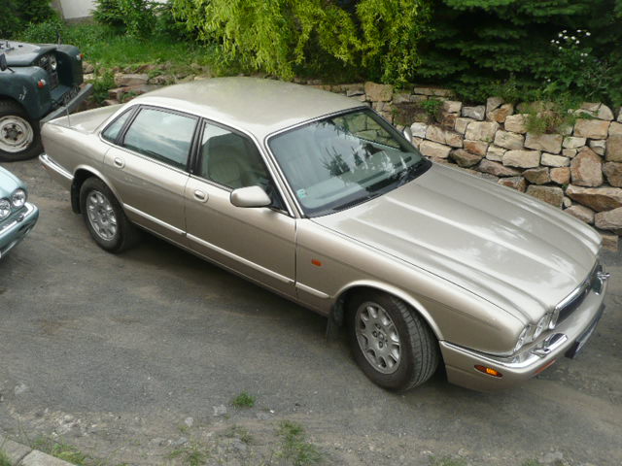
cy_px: 233
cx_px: 311
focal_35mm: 33
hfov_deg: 55.4
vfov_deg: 42.9
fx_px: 593
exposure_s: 1/160
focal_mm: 4.6
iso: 100
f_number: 3.3
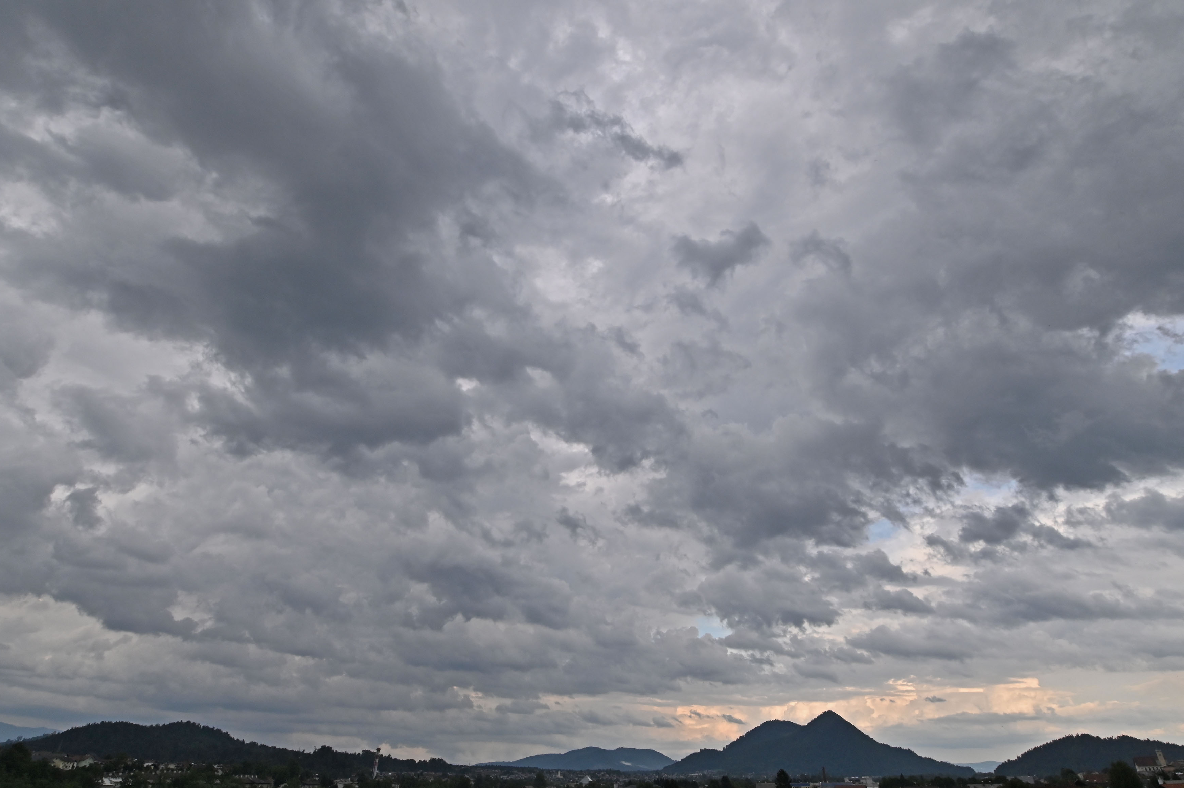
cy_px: 368
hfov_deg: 90.0
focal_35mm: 18
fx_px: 592
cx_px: 595
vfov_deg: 67.2
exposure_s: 1/250
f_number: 13
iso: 500
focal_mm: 15
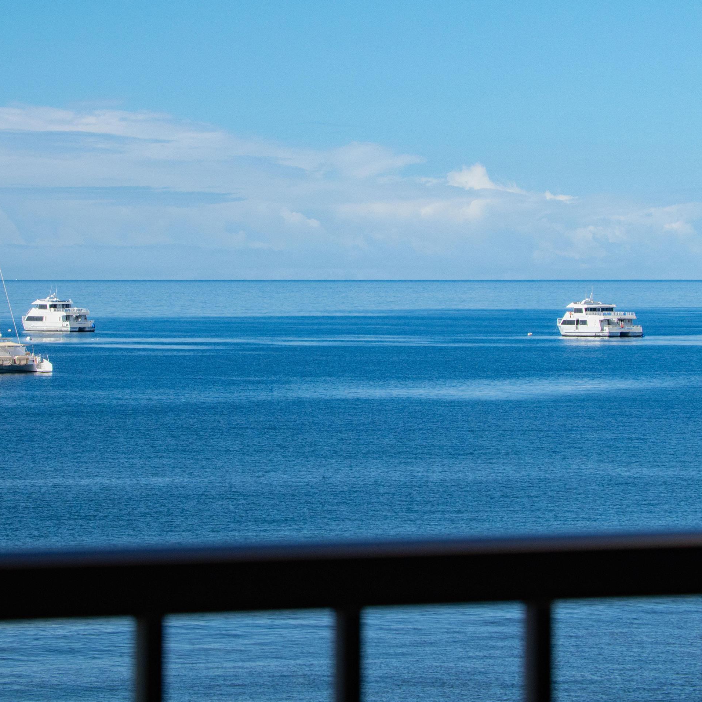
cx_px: 315
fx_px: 4359
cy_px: 291
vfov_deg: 9.2
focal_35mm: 190
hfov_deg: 9.2
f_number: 8
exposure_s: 1/500
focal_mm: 67
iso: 500
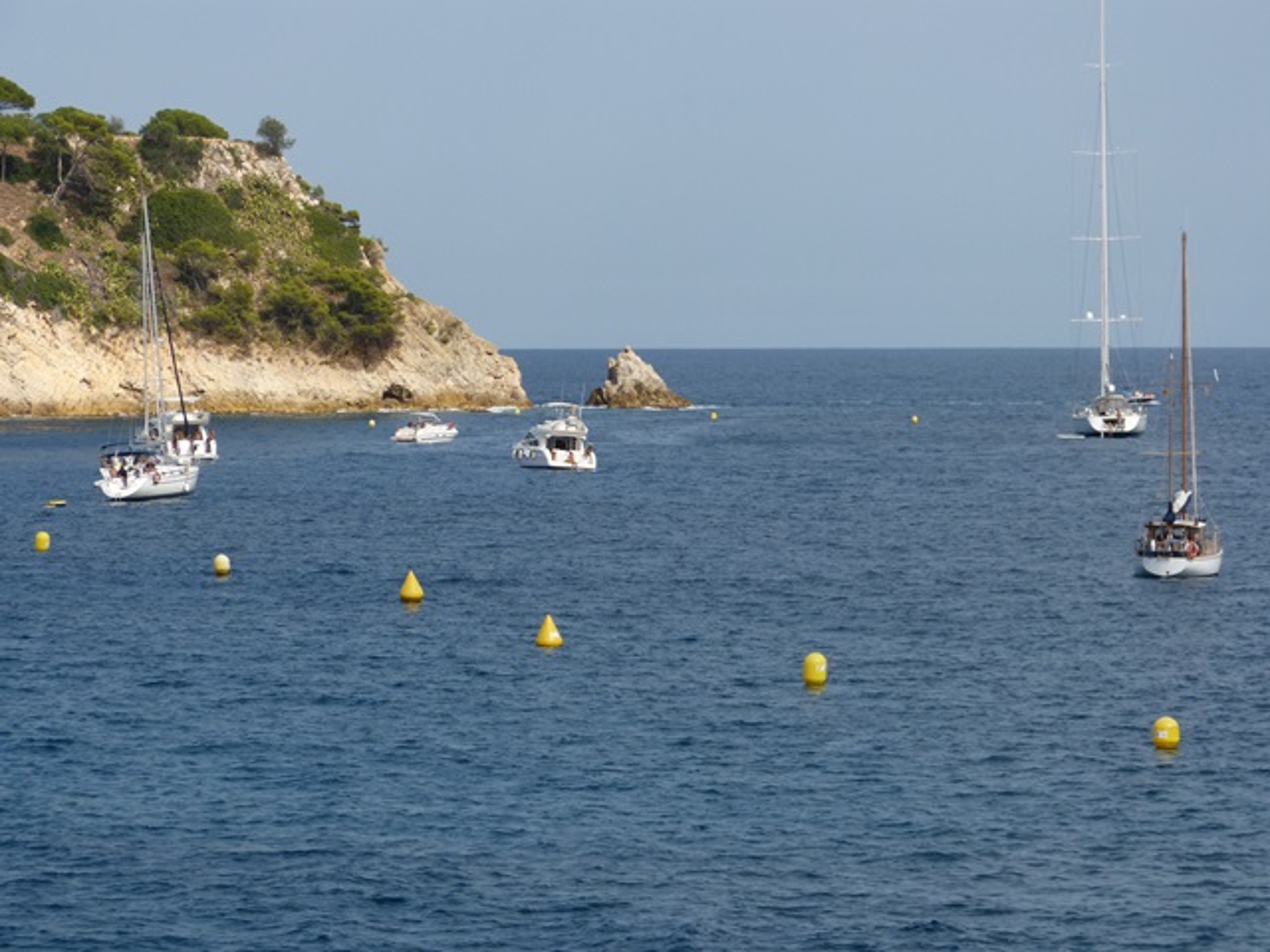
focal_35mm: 140
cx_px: 635
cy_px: 476
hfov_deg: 14.1
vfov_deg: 10.6
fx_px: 5136
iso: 100
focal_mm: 25.4
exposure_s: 1/1000
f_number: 4
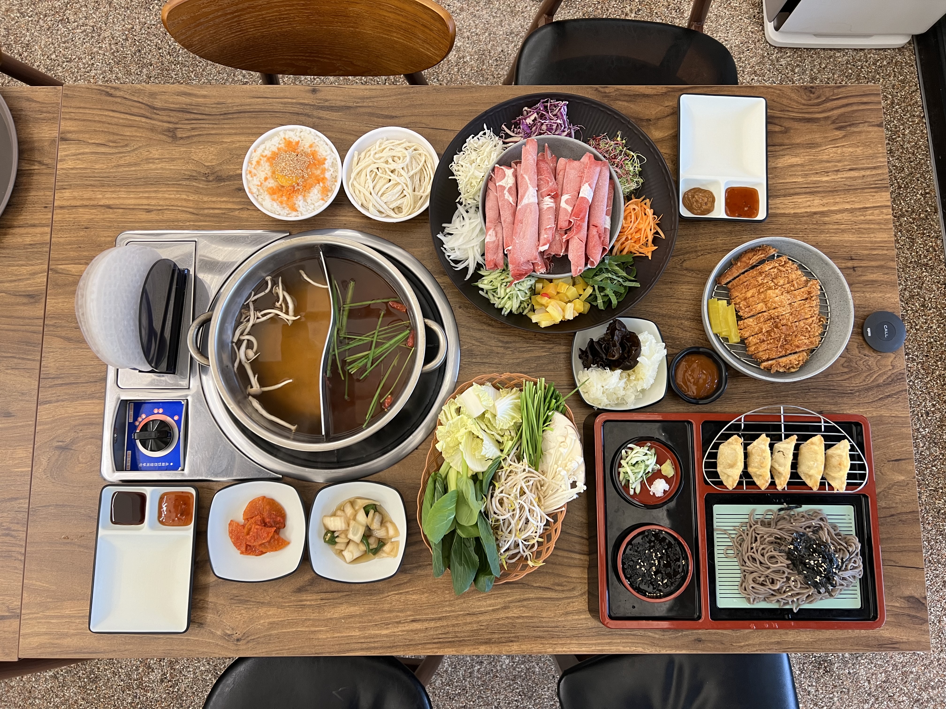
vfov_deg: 53.1
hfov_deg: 67.3
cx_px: 473
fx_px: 711
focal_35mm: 26
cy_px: 354
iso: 80
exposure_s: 1/60
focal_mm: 5.7
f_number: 1.5
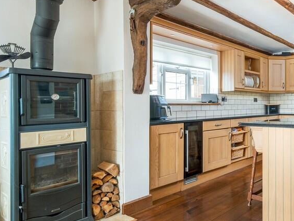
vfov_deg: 53.0
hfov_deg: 58.7
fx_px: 221
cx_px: 258
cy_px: 105
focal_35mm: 26
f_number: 7.1
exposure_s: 1/13
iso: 160
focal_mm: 10.3
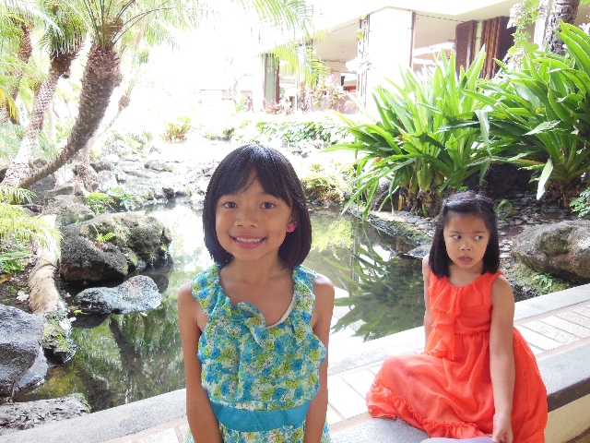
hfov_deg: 69.4
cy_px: 222
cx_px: 295
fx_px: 426
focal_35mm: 25
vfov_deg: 54.9
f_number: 3.5
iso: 200
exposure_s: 1/30
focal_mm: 4.5
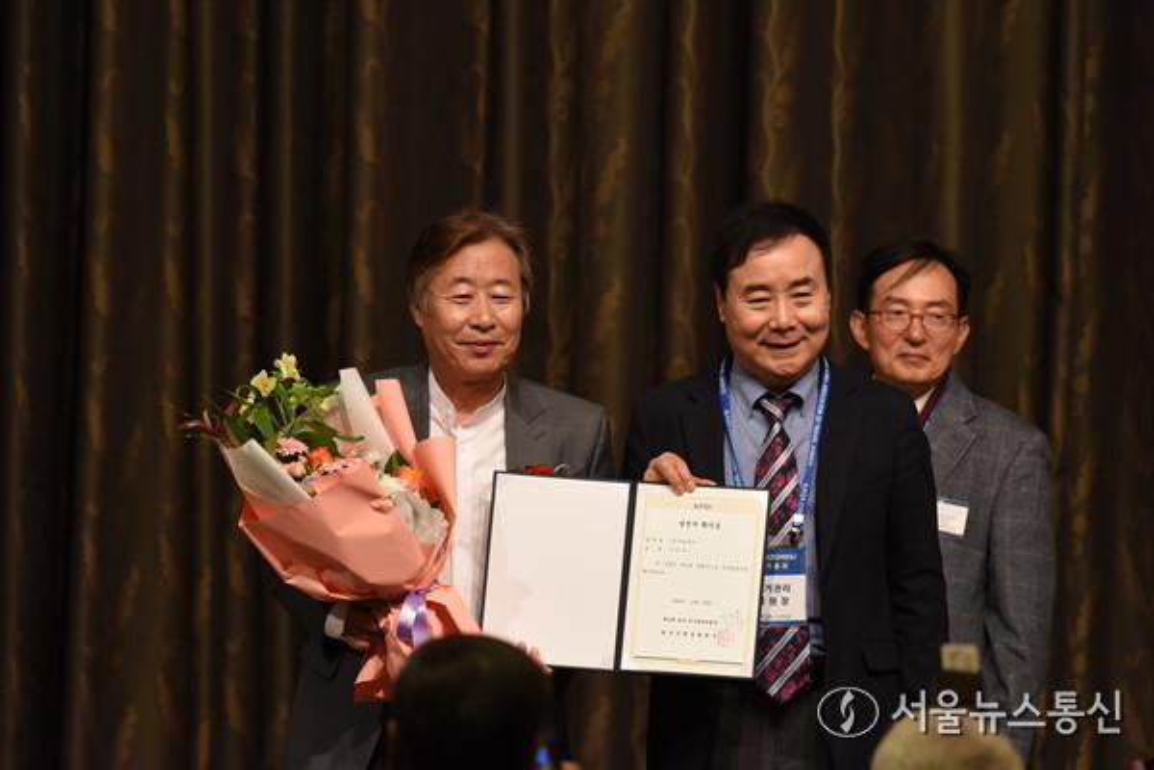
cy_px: 385
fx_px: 12180
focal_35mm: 380
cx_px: 577
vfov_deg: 3.6
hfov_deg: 5.4
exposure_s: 1/80
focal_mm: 380
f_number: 5.6
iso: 1250
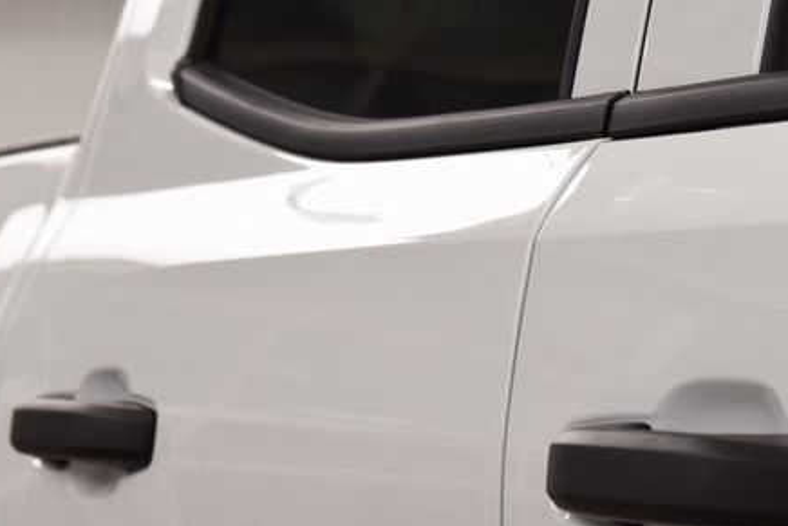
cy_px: 355
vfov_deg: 8.9
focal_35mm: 154
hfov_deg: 13.3
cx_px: 470
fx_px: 3372
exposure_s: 1/40
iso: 400
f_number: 7.1
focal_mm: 70
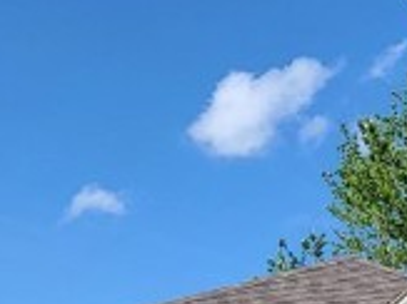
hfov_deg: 11.9
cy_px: 431
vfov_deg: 9.6
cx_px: 757
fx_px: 1774
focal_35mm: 151
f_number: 1.8
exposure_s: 1/929
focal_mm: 6.7
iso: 16
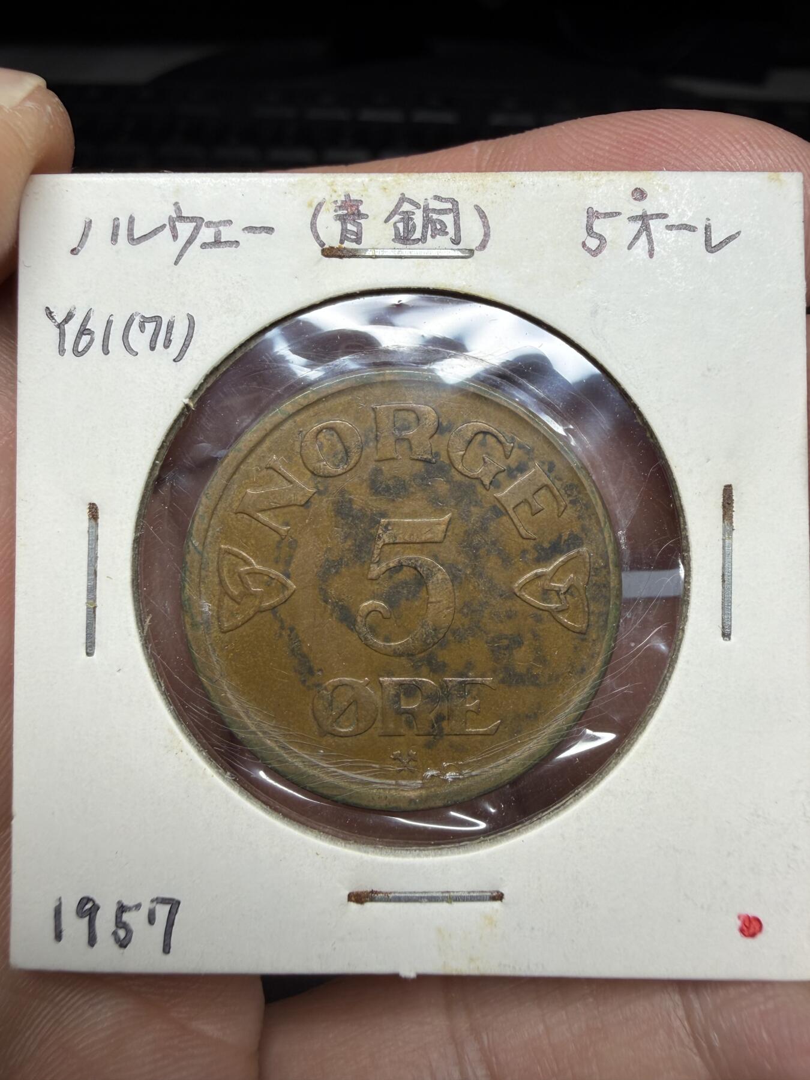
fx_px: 811
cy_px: 540
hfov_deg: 53.1
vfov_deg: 67.3
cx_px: 405
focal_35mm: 26
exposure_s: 1/176
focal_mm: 2.22
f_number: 2.2
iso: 40
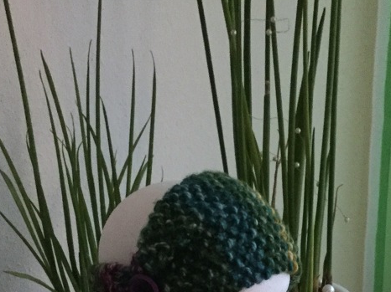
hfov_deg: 27.1
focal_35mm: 71
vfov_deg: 19.7
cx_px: 279
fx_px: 802
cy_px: 332
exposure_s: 1/17
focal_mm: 3.3
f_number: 2.4
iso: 250
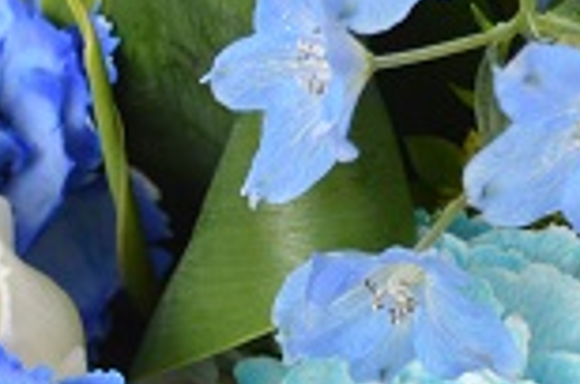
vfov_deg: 5.7
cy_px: 527
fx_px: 3827
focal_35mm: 238
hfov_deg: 8.6
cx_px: 34
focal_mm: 30
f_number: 4.5
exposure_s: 1/50
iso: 360
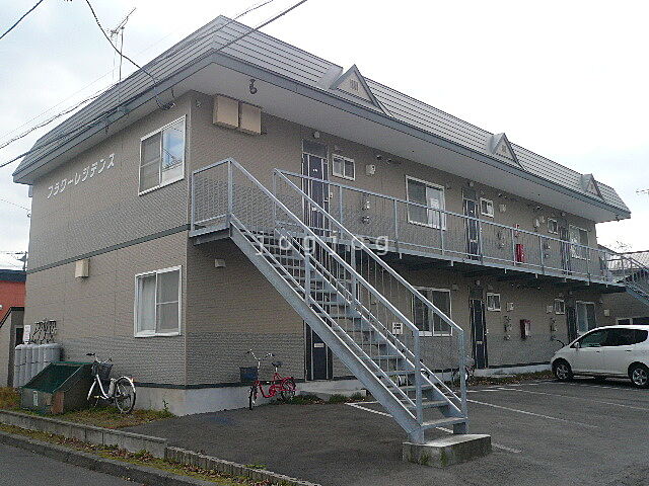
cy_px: 243
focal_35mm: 32
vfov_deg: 44.2
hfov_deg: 56.8
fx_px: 600
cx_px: 324
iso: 100
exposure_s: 1/640
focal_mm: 4.6
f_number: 2.8
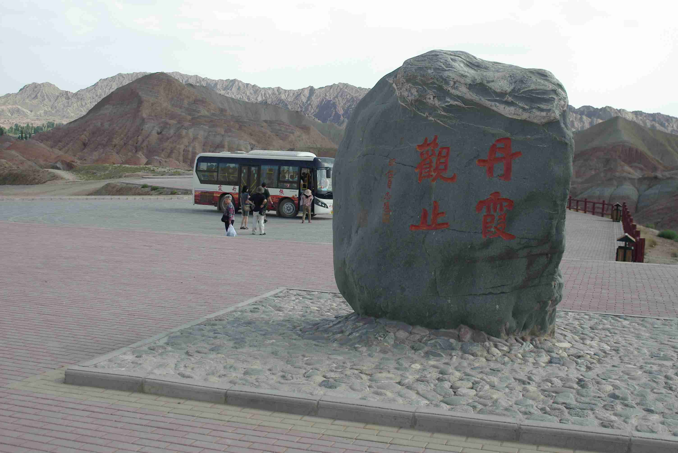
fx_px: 791
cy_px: 226
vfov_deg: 31.9
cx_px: 339
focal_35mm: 42
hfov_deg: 46.4
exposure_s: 1/750
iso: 400
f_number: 8
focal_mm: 28
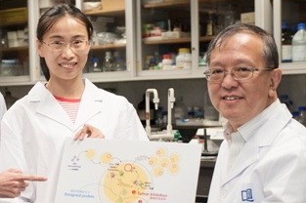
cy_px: 122
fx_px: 832
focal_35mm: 98
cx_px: 28
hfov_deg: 20.4
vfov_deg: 13.9
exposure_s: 1/60
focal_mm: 45
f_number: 4.5
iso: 1250
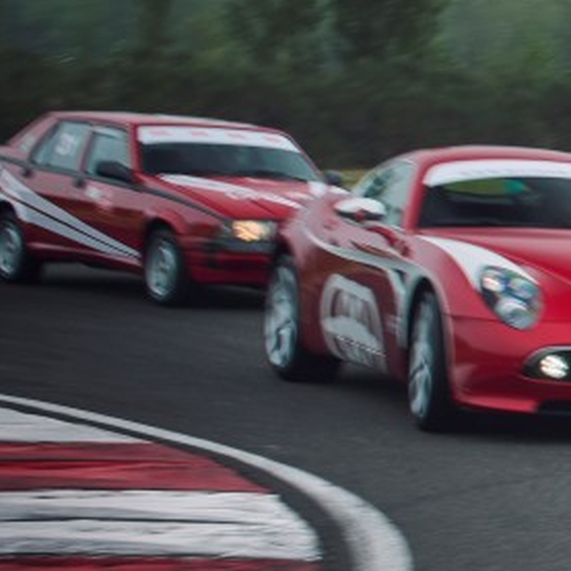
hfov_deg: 10.0
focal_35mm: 139
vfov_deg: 12.5
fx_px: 2594
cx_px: 1598
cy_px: 194
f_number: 8
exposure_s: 1/50
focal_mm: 28
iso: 200
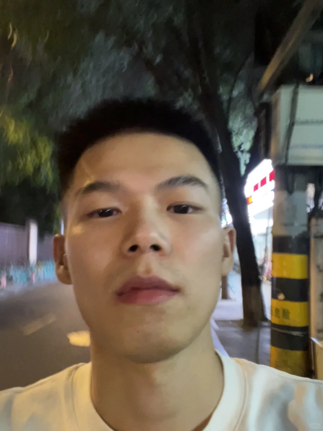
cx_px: 162
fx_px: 373
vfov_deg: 60.0
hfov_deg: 46.8
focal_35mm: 30
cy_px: 216
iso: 800
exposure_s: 1/17
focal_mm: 2.71
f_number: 2.2
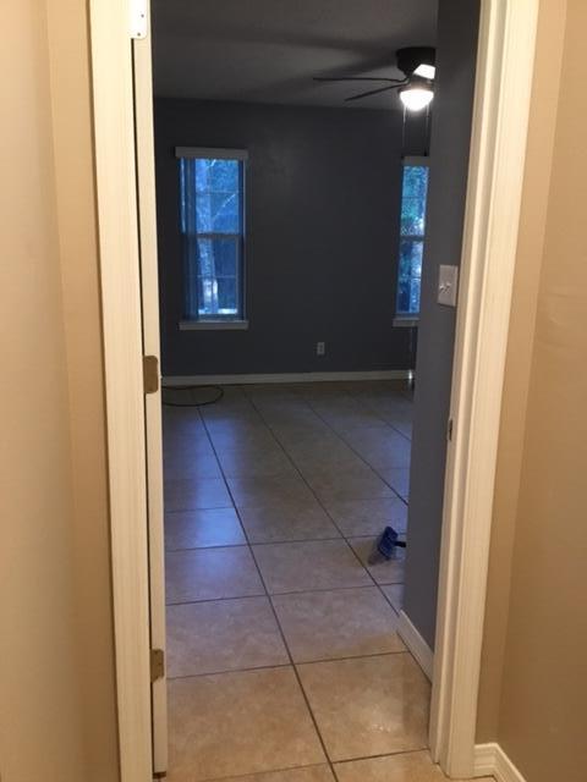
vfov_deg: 58.4
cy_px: 391
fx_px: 701
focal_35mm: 31
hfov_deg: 45.4
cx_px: 294
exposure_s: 1/30
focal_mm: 3.3
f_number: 2.4
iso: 160
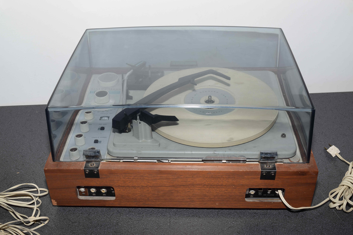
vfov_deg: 29.9
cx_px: 176
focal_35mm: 45
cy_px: 118
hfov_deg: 43.6
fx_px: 441
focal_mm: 30
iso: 100
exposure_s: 1/60
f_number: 8
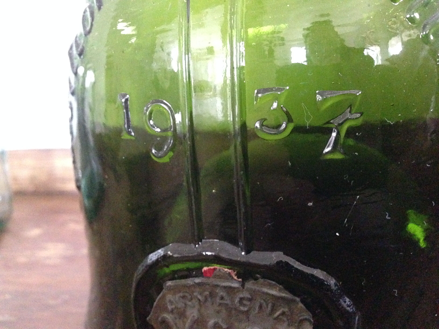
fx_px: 419
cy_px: 164
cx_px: 220
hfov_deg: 55.4
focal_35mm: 33
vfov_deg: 42.9
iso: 1600
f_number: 2.4
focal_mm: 4.12
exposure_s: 1/15
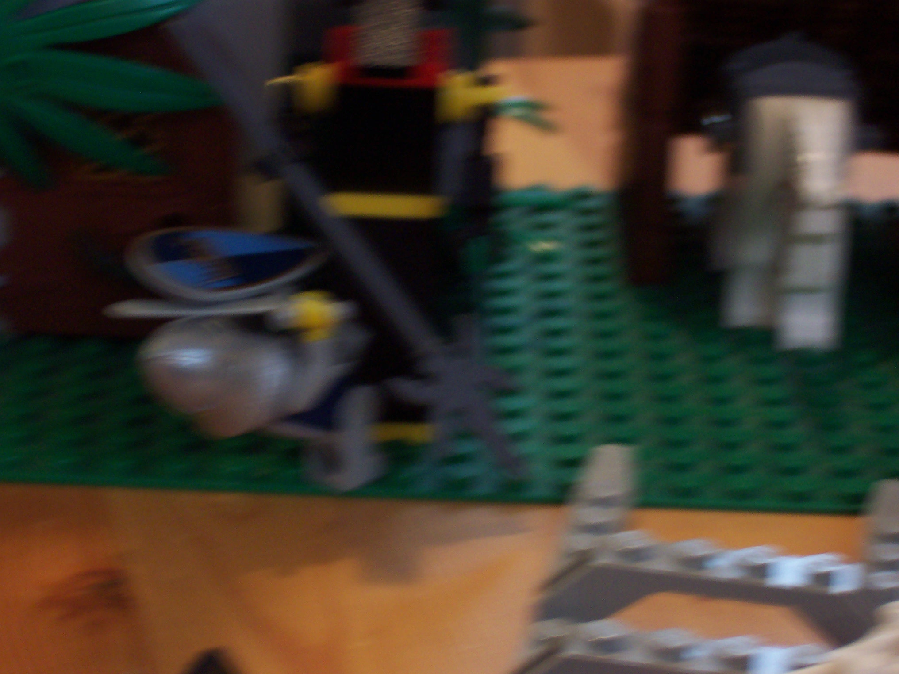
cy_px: 337
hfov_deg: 15.3
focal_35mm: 129
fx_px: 3350
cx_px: 450
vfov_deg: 11.5
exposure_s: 1/8
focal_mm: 20
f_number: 4.8
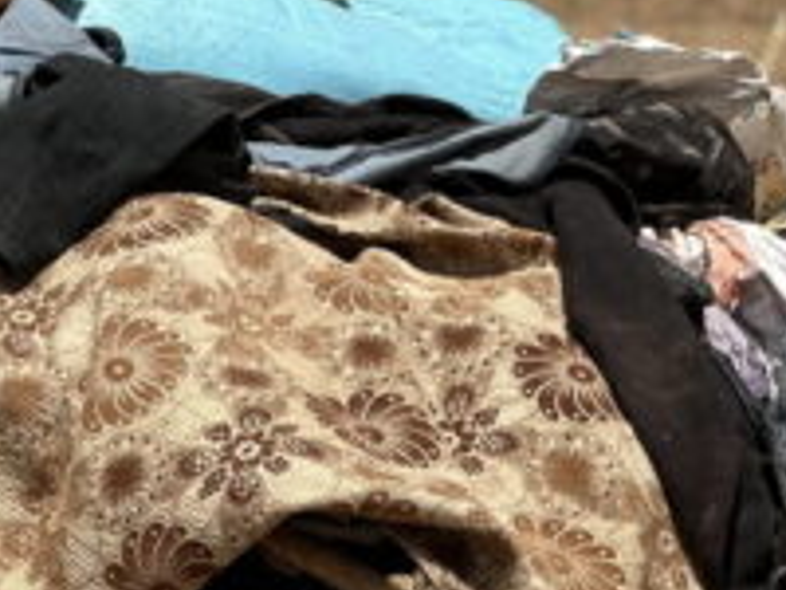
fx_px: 6721
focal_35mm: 296
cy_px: 220
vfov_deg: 5.0
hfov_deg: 6.7
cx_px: 369
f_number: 2.8
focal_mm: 9
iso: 32
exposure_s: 1/840
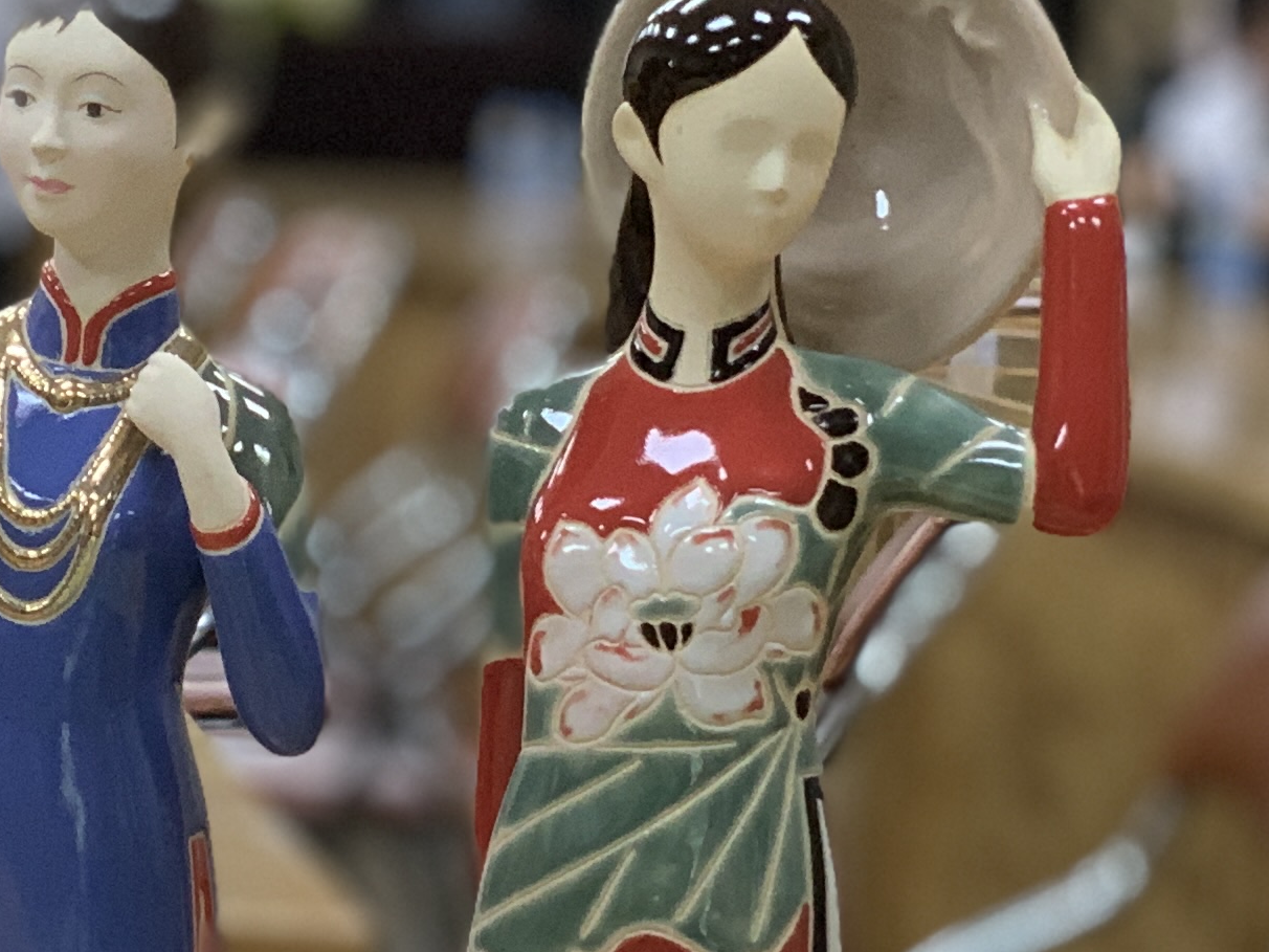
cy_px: 928
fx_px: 6342
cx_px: -758
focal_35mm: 173
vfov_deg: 8.5
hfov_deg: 10.9
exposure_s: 1/50
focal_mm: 6
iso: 125
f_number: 2.4
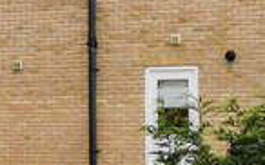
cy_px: 86
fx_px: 772
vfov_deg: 12.2
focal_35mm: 107
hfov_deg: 19.3
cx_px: 212
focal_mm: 10
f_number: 8
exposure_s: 1/500
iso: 250
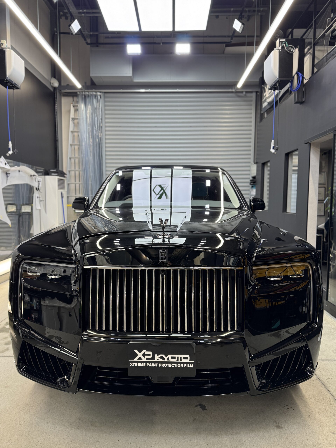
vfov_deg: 71.6
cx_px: 168
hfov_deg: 56.8
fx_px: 311
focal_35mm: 24
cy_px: 224
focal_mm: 6.76
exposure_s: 1/120
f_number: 1.78
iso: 100
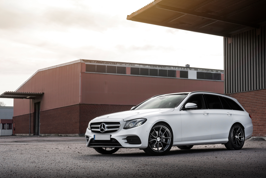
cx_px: 160
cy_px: 101
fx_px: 458
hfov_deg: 32.3
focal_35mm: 62
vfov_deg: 21.9
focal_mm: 50
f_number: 11
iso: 400
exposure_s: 1/125
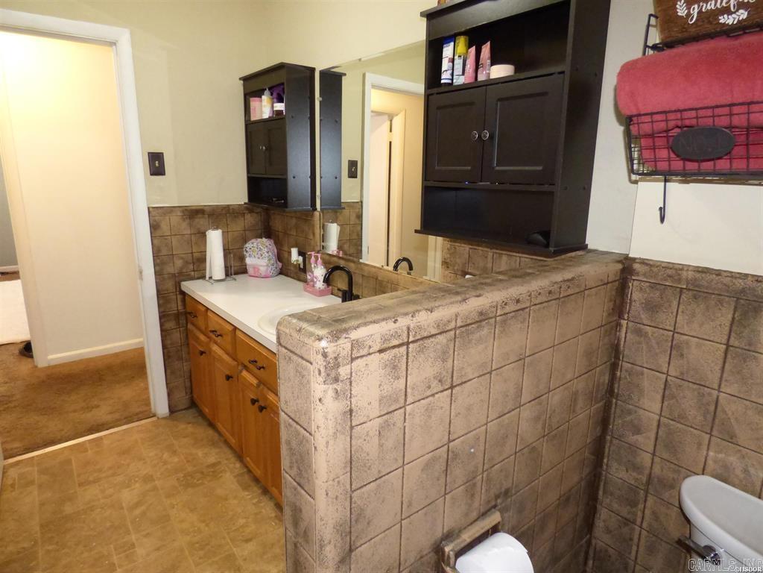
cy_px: 286
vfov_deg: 66.0
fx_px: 441
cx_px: 382
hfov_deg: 81.7
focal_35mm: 20
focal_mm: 3.58
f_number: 2.8
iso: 800
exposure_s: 1/60
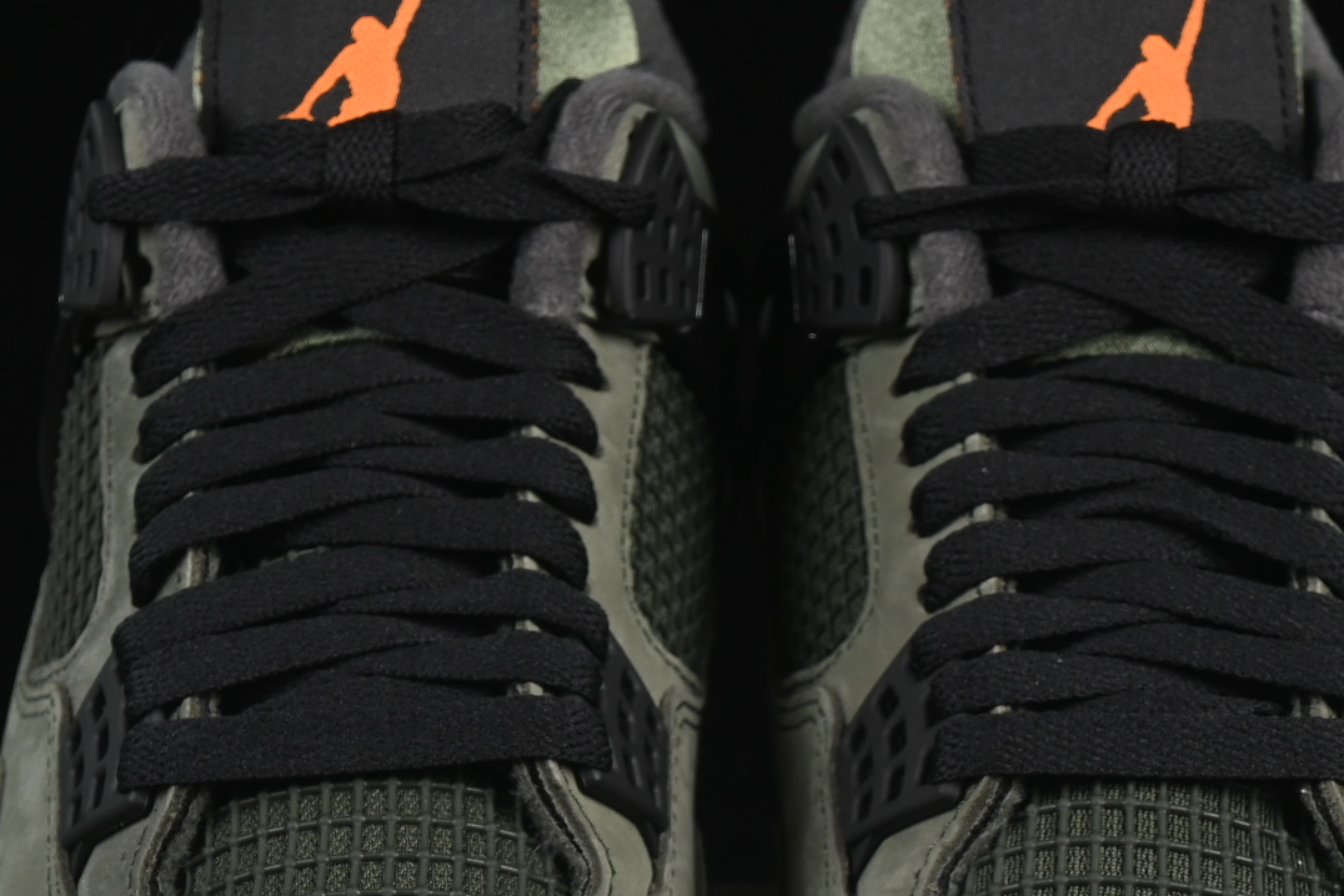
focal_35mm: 194
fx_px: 7244
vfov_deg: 7.1
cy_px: 902
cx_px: 687
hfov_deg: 10.6
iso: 160
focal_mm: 50
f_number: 6.3
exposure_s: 1/60
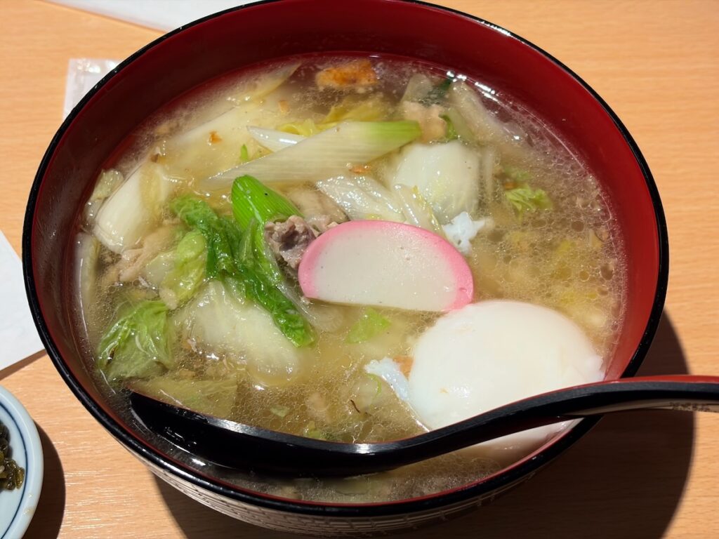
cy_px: 270
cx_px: 360
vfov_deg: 28.0
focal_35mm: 52
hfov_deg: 36.8
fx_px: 1080
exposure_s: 1/50
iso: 32
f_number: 1.6
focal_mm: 5.96
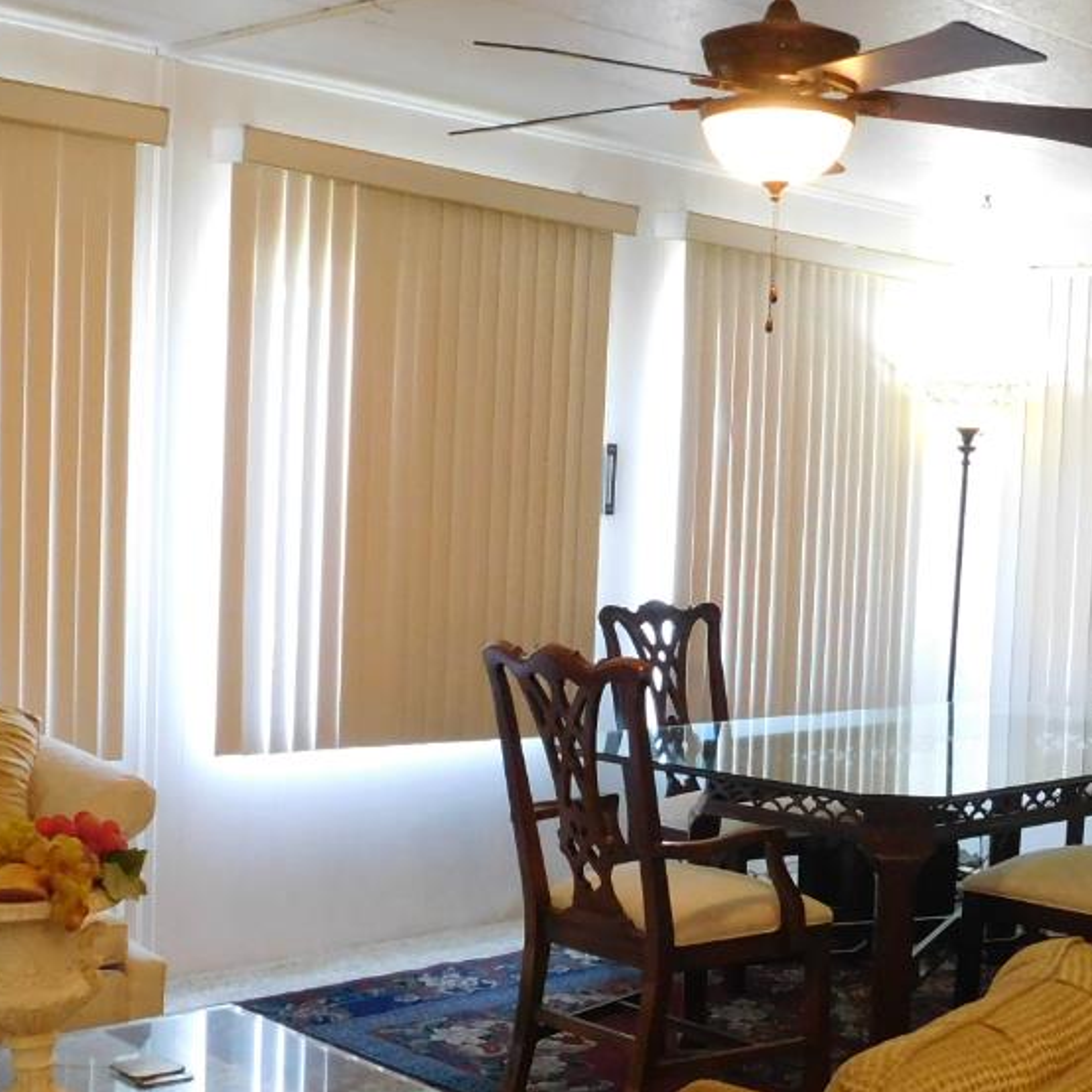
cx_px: 597
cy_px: 628
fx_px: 1963
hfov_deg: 31.1
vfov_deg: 31.0
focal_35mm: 55
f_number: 3
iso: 400
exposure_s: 1/13
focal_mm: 4
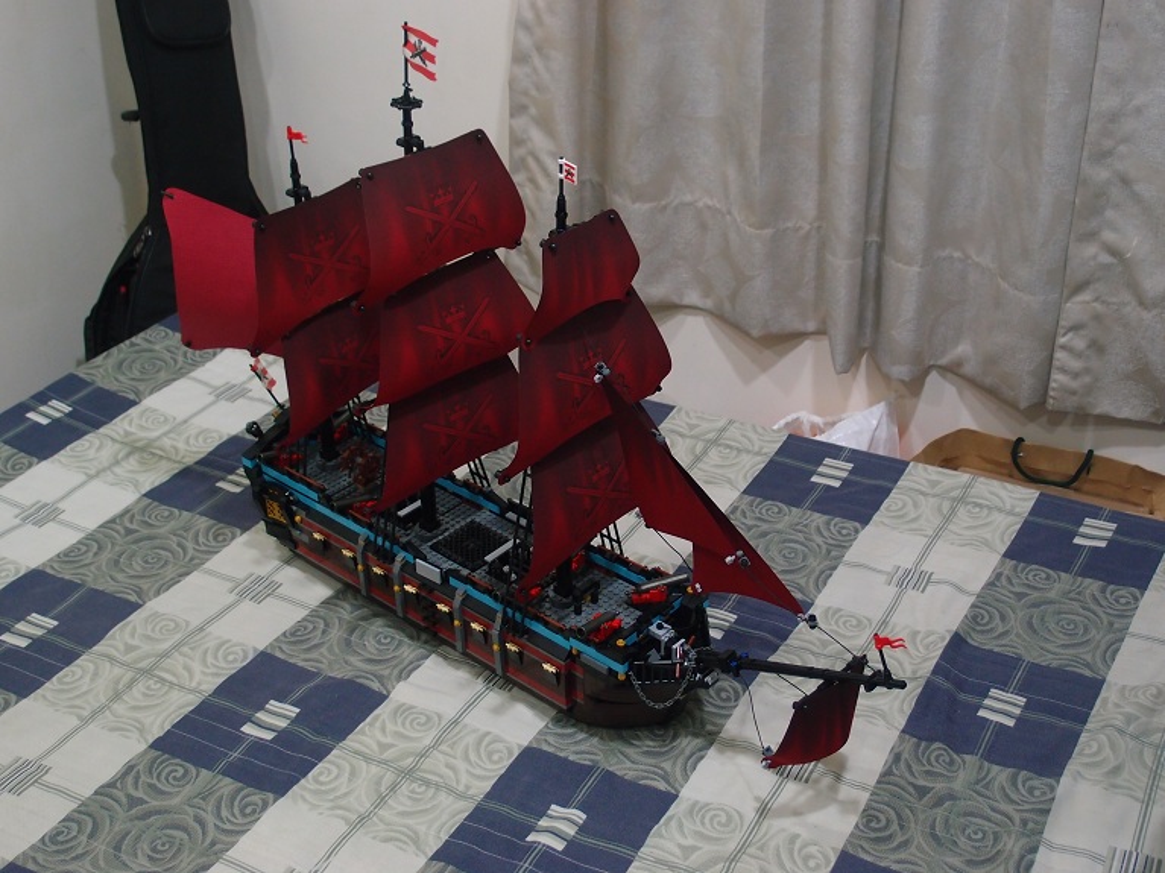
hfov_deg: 45.8
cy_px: 436
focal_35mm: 41
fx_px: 1380
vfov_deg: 35.1
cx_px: 582
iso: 200
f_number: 2
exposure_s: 1/15
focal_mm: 8.99
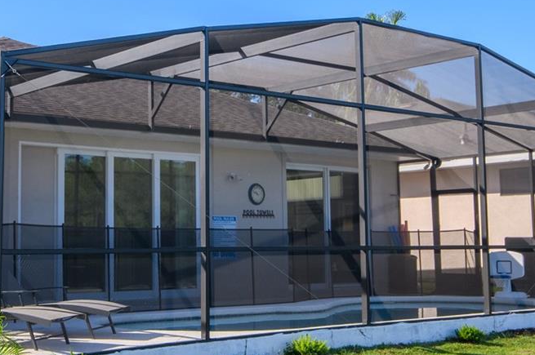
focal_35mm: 66
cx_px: 162
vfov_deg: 20.5
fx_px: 980
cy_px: 148
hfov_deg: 30.2
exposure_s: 1/1000
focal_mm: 18
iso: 200
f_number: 11
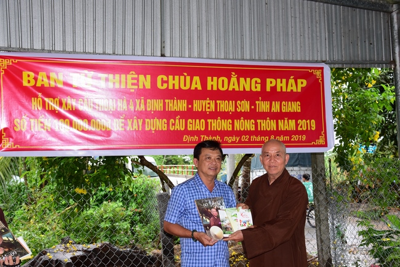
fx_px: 445
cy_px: 134
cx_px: 200
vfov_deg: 33.4
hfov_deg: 48.4
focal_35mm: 40
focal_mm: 40
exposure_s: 1/60
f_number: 6.3
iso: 800
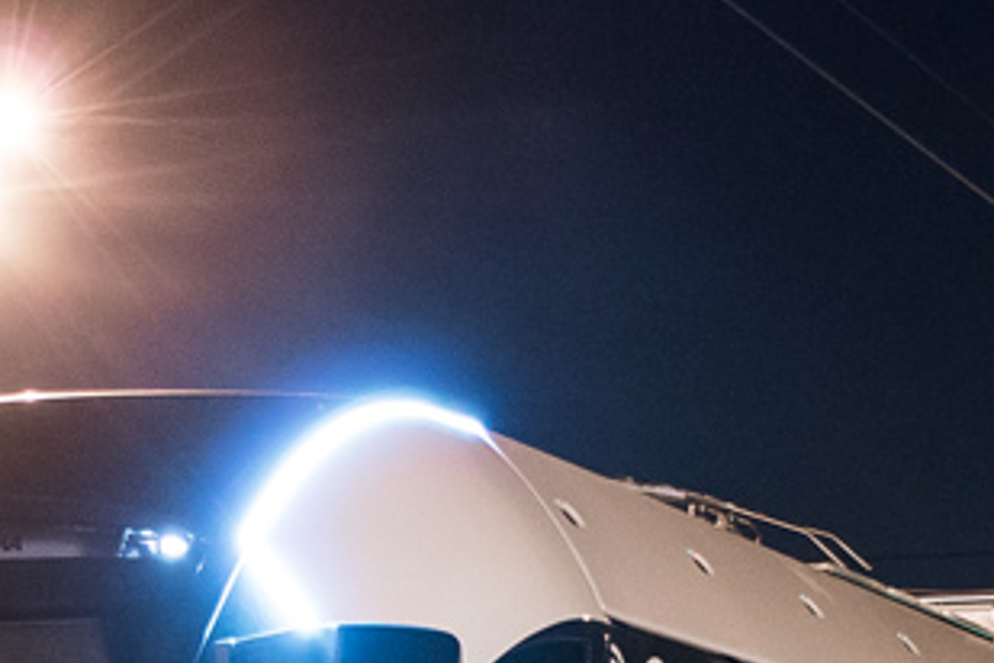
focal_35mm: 134
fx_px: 3698
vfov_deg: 10.0
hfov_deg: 15.3
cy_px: 846
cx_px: 399
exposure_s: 1/8
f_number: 3.8
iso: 800
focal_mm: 23
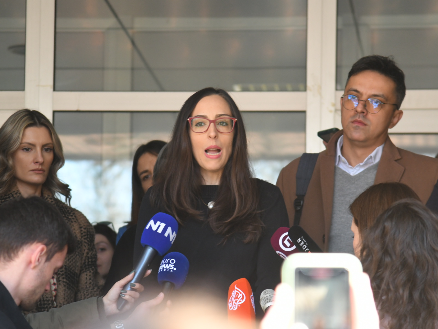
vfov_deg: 7.2
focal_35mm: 207
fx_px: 2620
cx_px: 201
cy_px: 168
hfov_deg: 9.6
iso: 800
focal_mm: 120
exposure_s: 1/200
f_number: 4
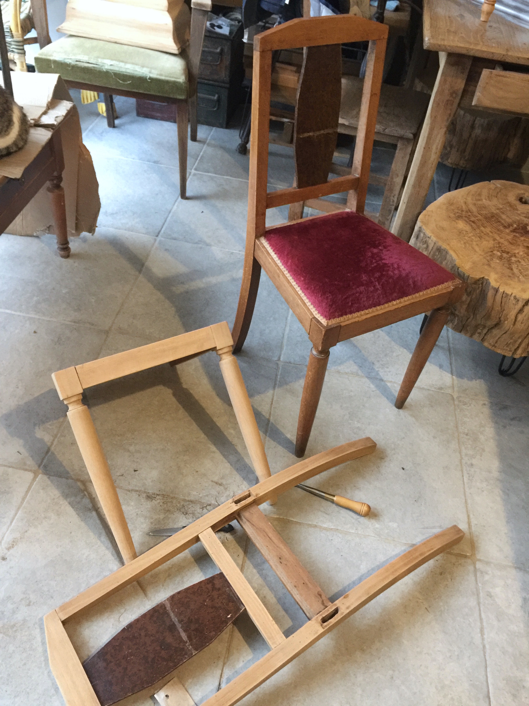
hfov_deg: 48.2
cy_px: 353
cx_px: 264
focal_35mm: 29
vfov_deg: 61.7
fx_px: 591
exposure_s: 1/8
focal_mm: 4.15
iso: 160
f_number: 2.2
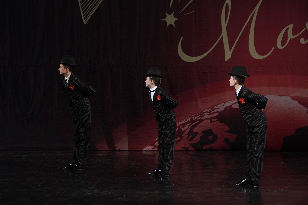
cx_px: 123
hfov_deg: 10.4
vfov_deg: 6.9
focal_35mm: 198
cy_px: 68
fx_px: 1694
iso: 1600
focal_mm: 135
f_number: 2.8
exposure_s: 1/500
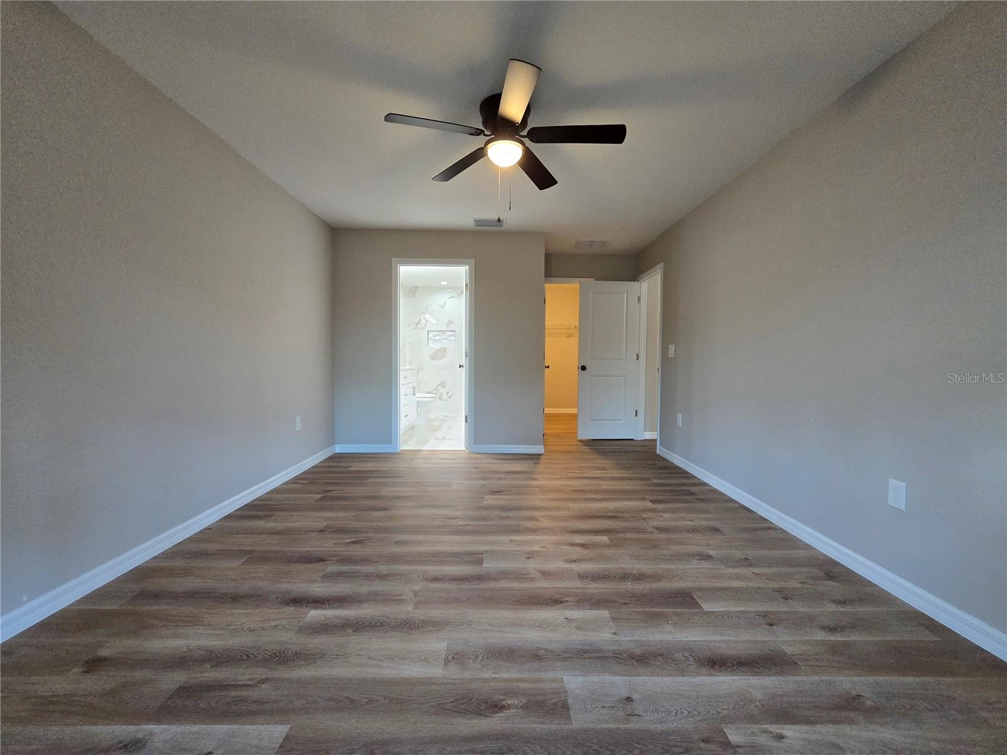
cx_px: 504
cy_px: 378
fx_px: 378
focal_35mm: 13
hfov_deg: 106.2
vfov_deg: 89.9
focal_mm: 2.2
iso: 320
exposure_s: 1/60
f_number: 2.2
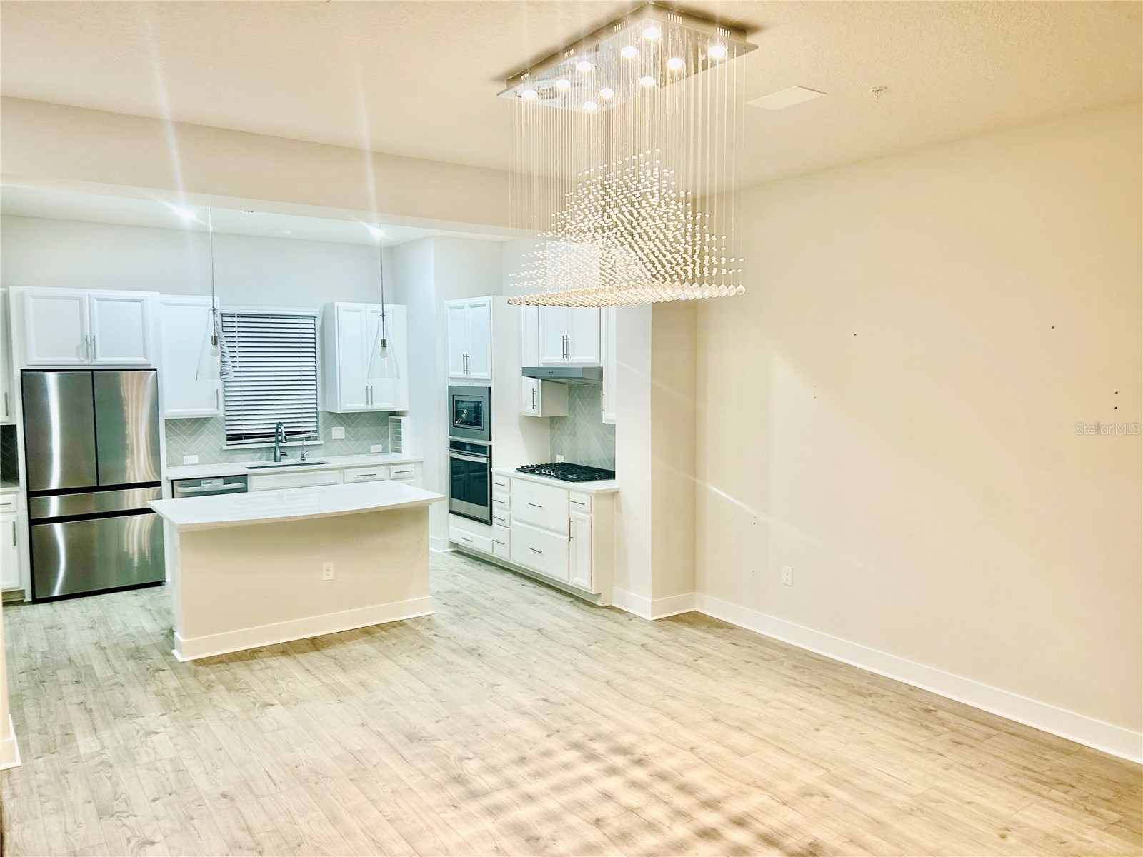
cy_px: 428
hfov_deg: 67.3
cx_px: 572
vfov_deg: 53.1
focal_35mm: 26
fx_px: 859
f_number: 1.5
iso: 64
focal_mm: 5.7
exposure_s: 1/60
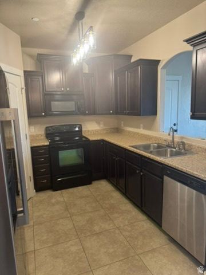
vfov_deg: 71.6
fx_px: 190
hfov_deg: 56.8
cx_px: 103
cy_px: 138
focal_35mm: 24
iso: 125
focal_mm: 6.76
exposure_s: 1/60
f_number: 1.78
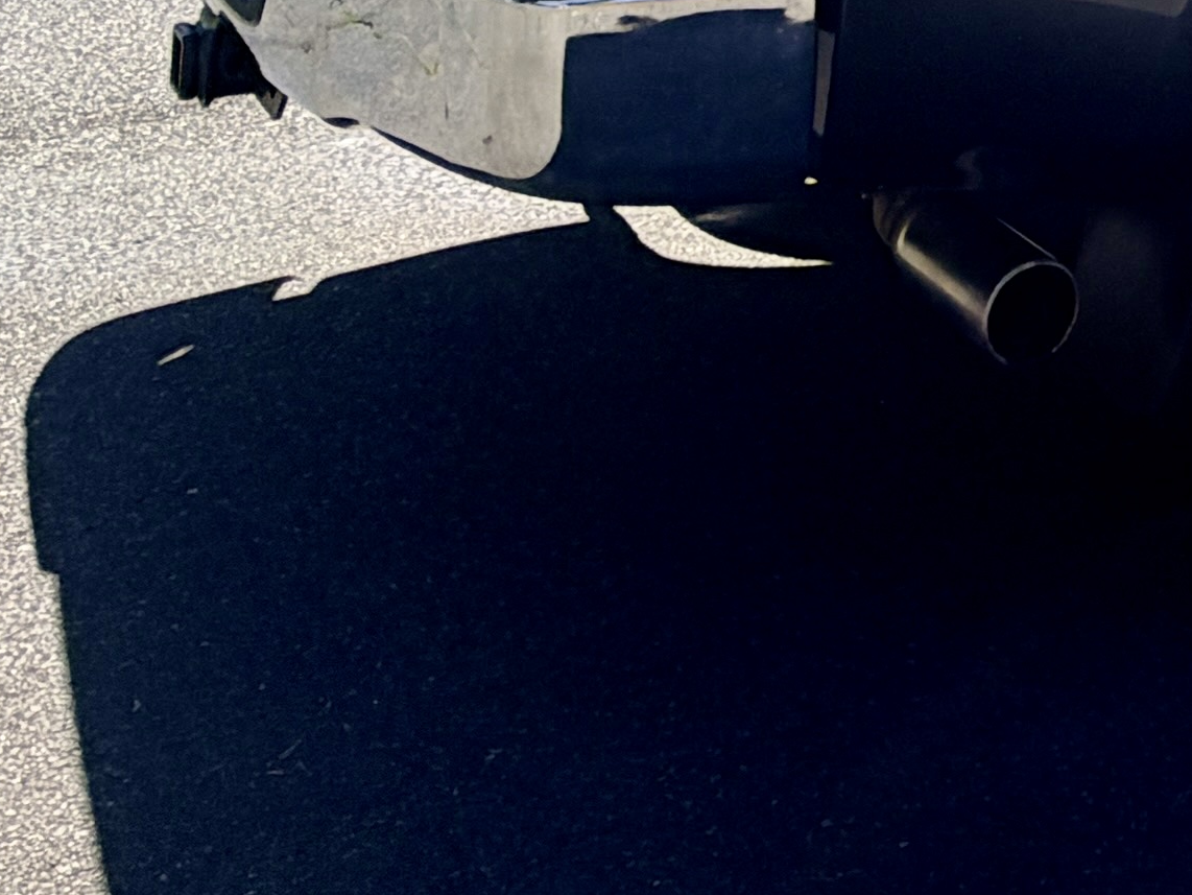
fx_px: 2411
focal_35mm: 70
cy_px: -576
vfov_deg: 17.9
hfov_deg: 24.0
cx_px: 1598
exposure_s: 1/928
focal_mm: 2.22
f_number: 2.2
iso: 20
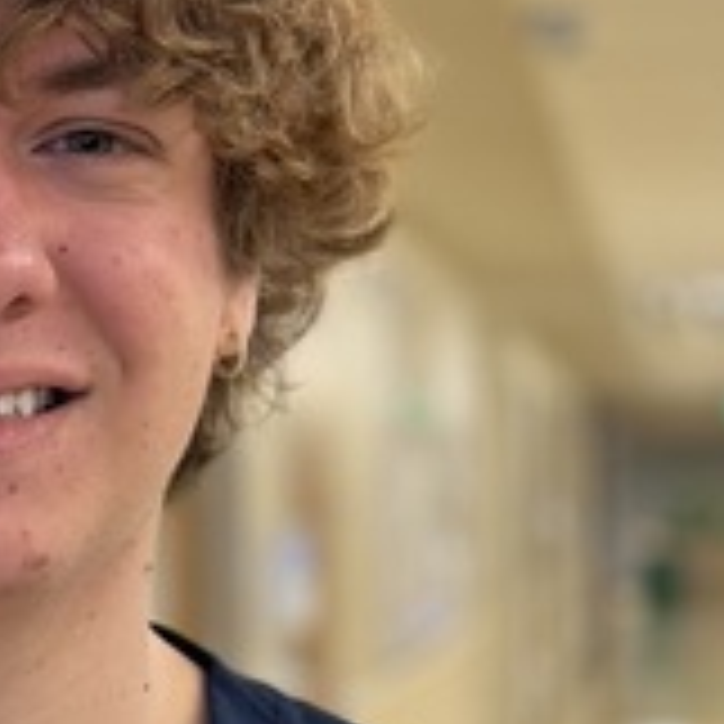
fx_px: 3194
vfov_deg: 12.7
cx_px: 427
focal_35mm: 135
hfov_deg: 12.9
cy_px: 746
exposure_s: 1/60
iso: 160
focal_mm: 6.76
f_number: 1.78
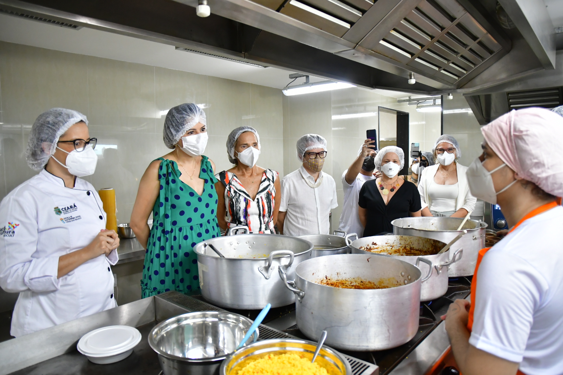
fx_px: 375
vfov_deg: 53.1
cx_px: 282
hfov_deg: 73.7
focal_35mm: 24
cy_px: 188
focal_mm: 16
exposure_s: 1/180
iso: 2000
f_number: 2.8
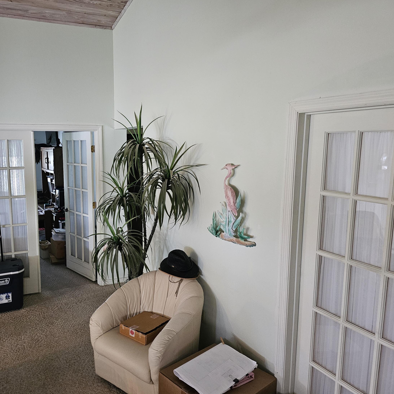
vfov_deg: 57.3
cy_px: 196
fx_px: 361
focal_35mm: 28
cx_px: 129
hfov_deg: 56.0
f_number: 1.7
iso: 800
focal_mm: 6.3
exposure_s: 1/60
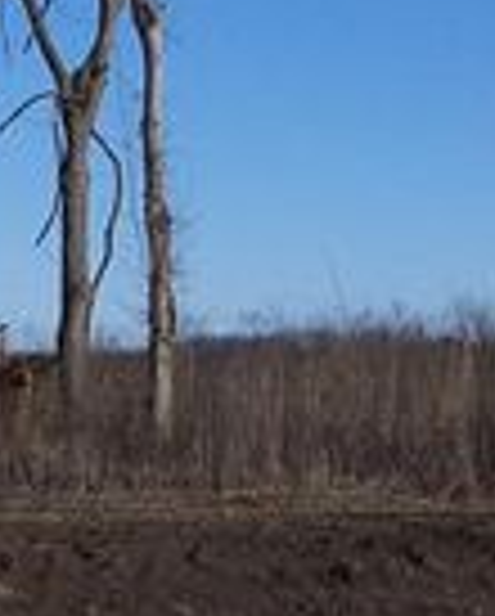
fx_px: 2467
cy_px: 214
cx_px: 40
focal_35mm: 135
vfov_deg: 14.2
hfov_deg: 11.4
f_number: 5.6
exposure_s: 1/500
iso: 80
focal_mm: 6.3
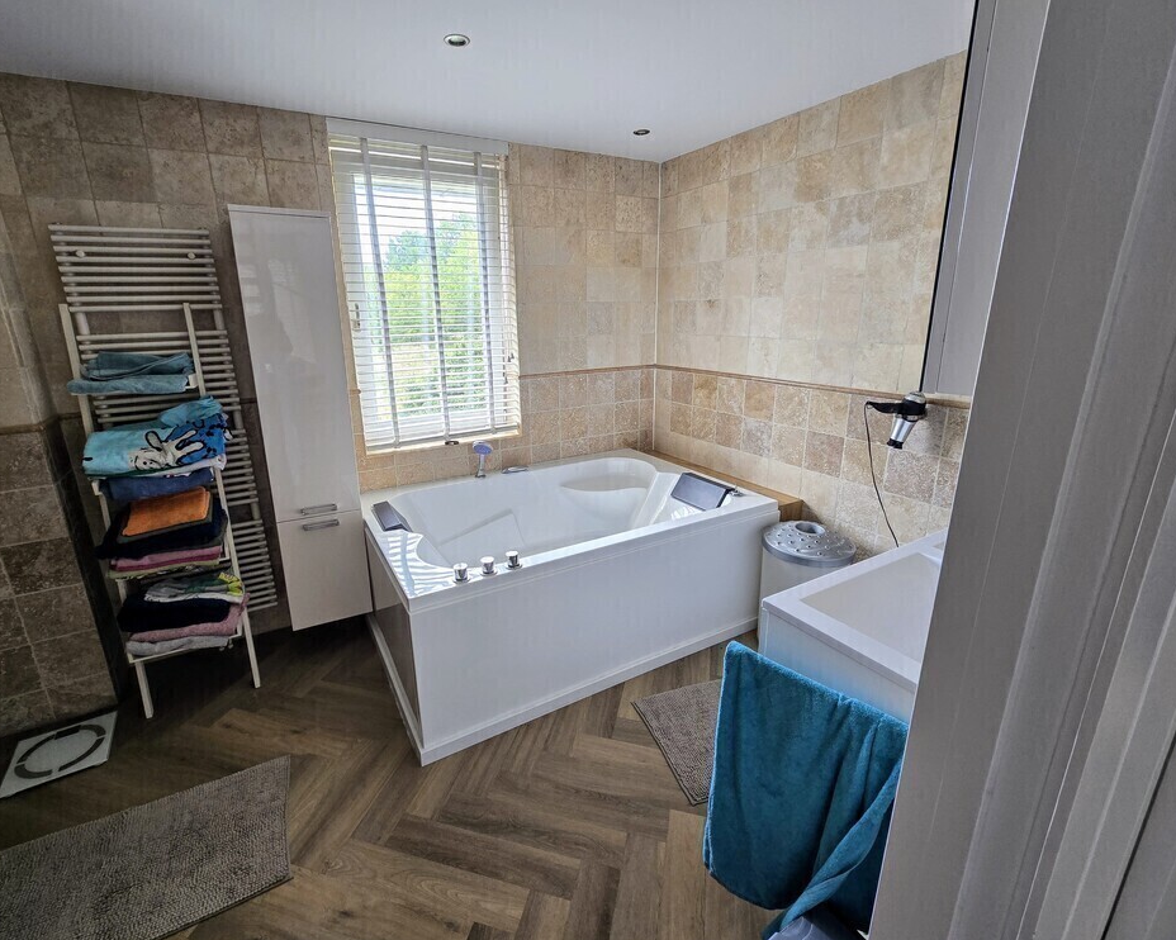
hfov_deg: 100.6
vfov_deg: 88.0
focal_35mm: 14
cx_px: 554
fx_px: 487
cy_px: 465
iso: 80
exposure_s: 1/50
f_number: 2.2
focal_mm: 2.2
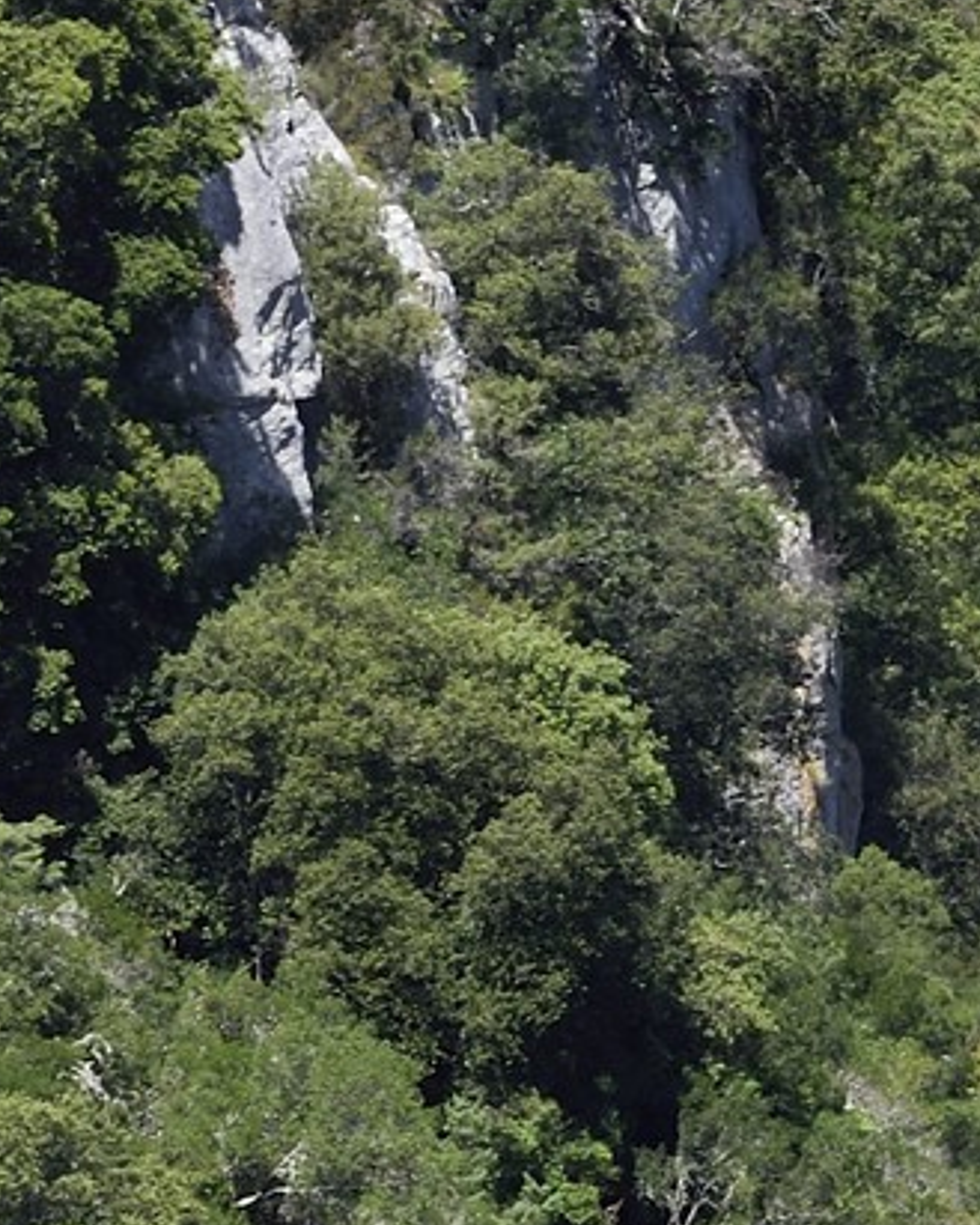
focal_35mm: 740
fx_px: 26819
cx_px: 1525
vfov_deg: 2.6
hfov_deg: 2.1
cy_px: 2875
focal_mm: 135
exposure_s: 1/250
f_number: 9
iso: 200
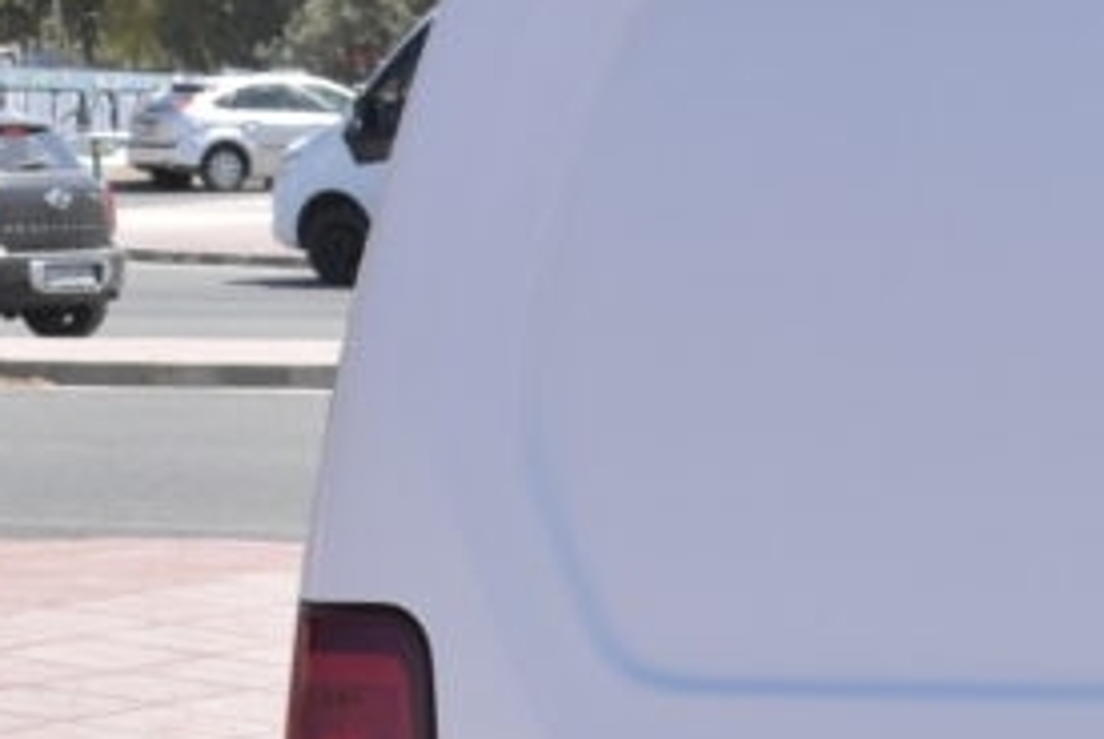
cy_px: 972
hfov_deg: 10.6
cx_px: 1425
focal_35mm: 190
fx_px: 5833
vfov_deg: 7.2
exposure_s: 1/1250
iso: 1600
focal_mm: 34
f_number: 10
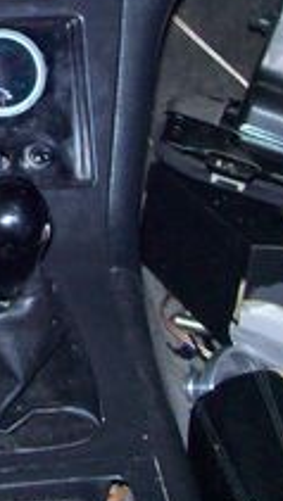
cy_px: 0
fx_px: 1584
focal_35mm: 119
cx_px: -290
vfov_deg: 17.6
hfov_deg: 9.5
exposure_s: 1/64
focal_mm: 6
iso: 200
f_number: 2.7
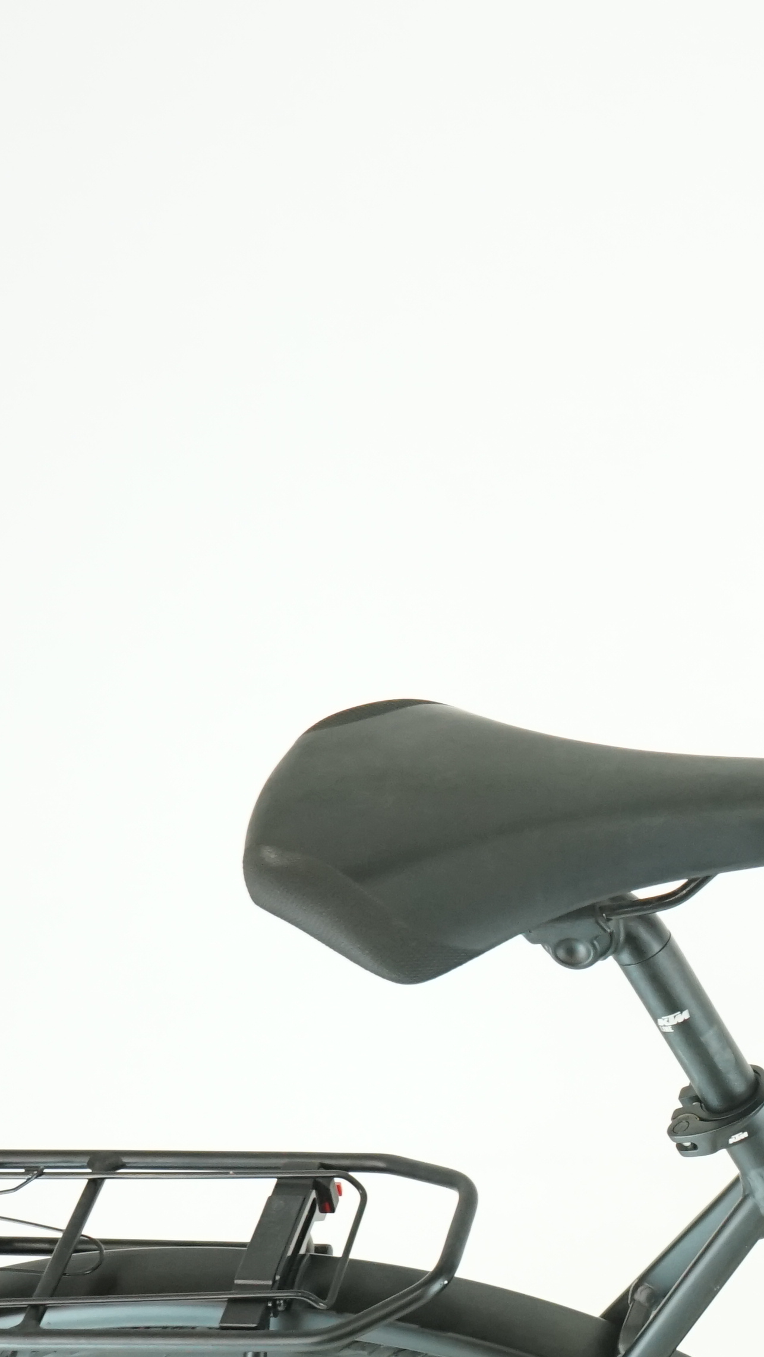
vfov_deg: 26.7
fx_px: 2772
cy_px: 1173
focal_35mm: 77
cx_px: 1324
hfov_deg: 14.1
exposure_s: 1/125
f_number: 5.6
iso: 1600
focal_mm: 28
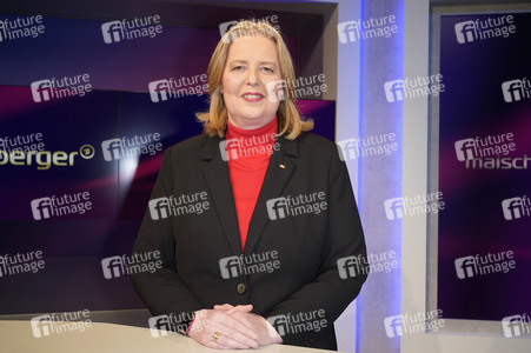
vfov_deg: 35.9
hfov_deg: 51.9
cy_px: 176
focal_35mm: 37
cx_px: 266
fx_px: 545
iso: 2000
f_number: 5.6
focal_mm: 37
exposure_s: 1/160
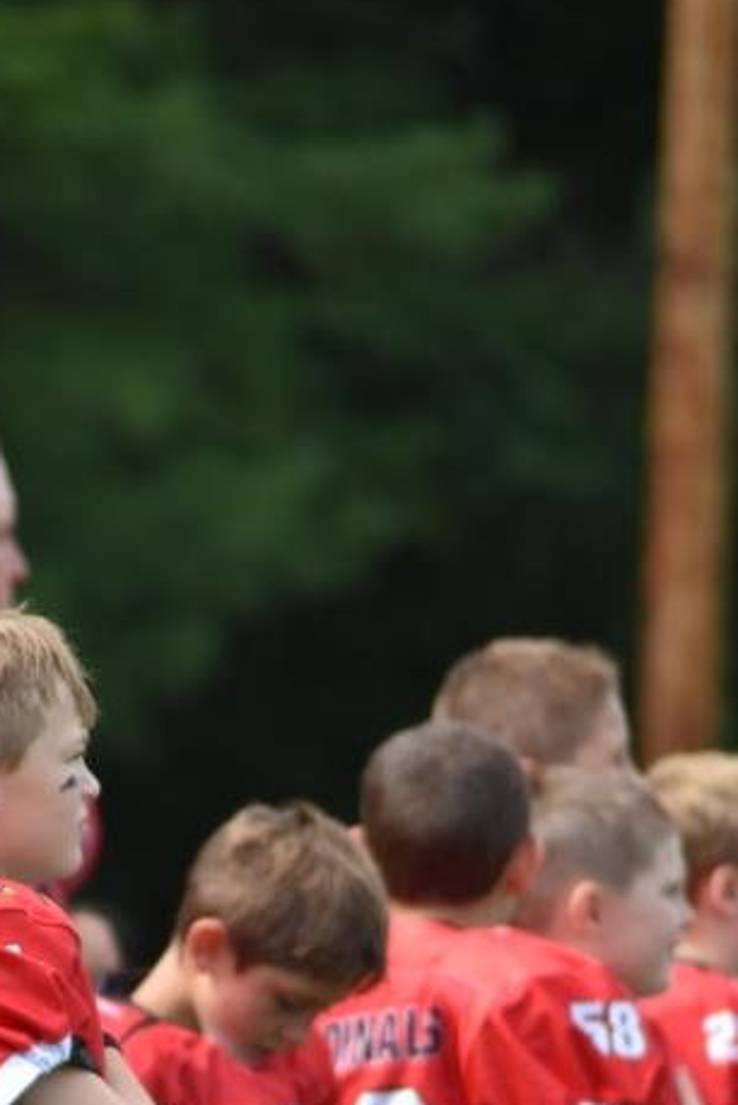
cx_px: 19
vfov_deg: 4.7
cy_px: 1160
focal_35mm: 436
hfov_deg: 3.2
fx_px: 13386
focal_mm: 195
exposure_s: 1/1000
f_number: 4.8
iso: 400
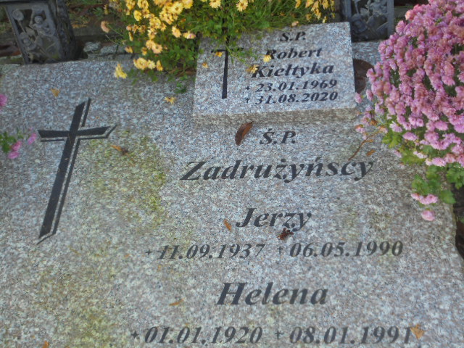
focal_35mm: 49
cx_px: 232
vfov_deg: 29.7
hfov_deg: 38.9
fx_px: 657
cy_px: 174
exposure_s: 1/40
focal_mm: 8.9
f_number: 4.8
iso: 100
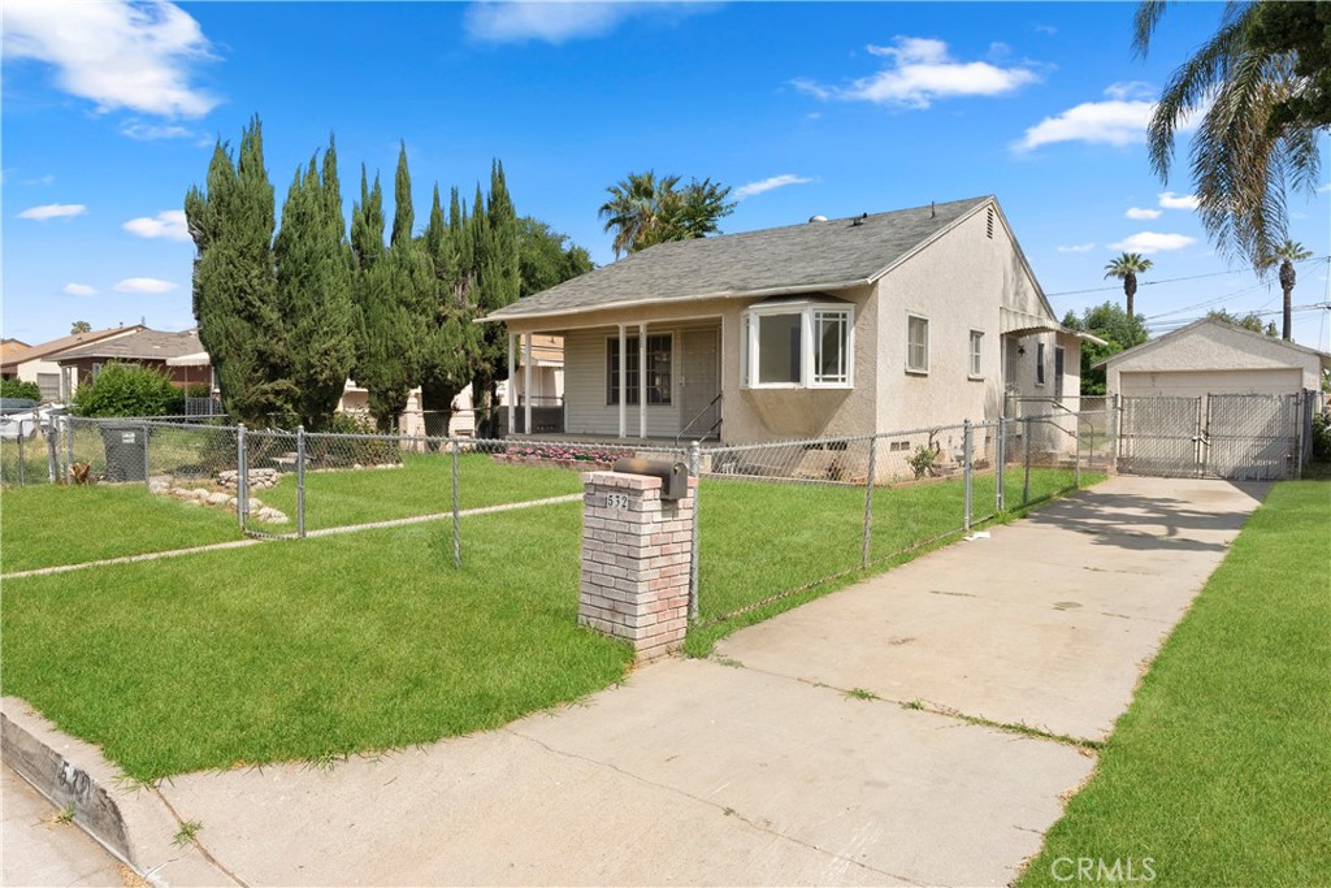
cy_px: 444
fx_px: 813
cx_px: 666
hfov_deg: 78.6
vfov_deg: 57.2
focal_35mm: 22
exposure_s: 1/400
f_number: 9
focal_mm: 22
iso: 640
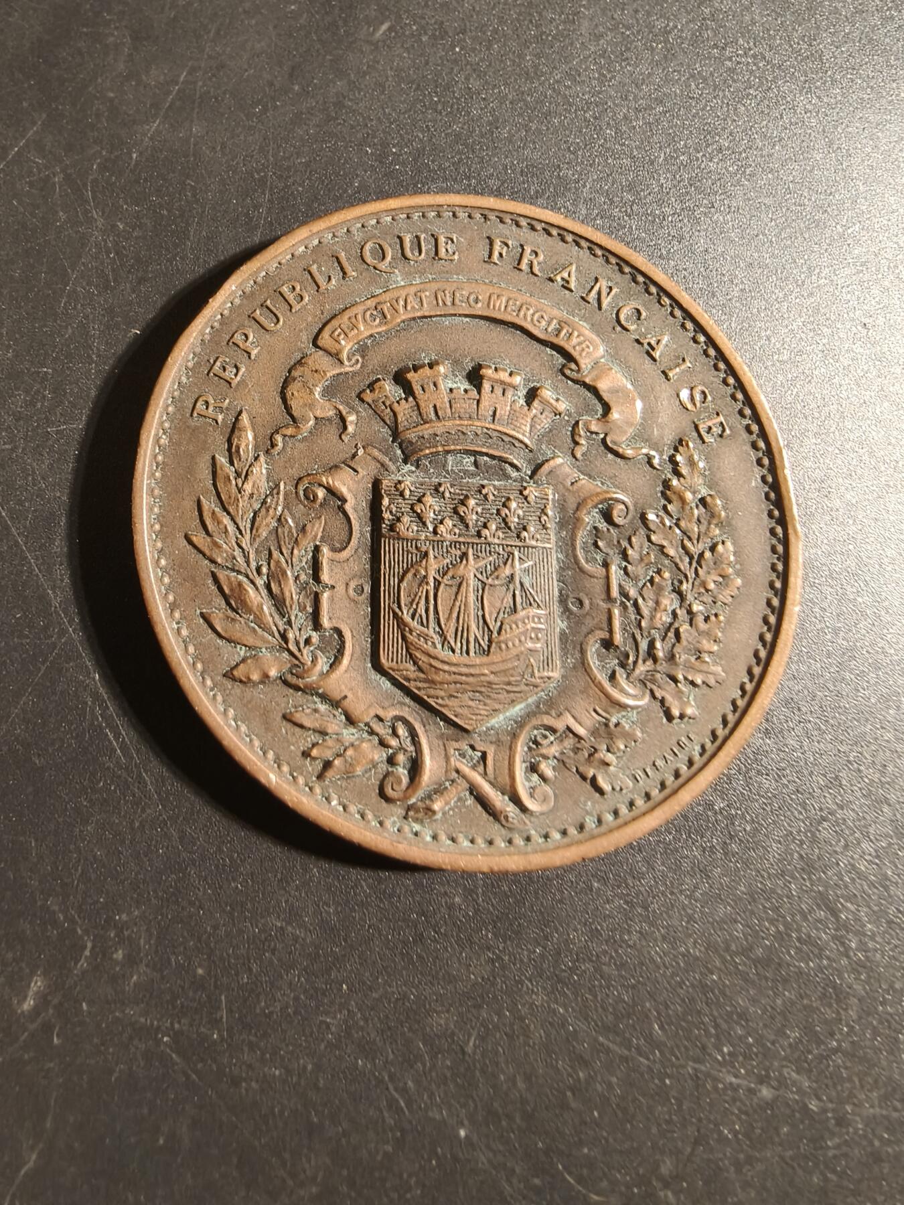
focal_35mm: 23
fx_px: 801
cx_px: 452
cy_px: 602
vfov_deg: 73.9
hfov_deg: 58.9
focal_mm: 2.32
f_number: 2
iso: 250
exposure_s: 1/50
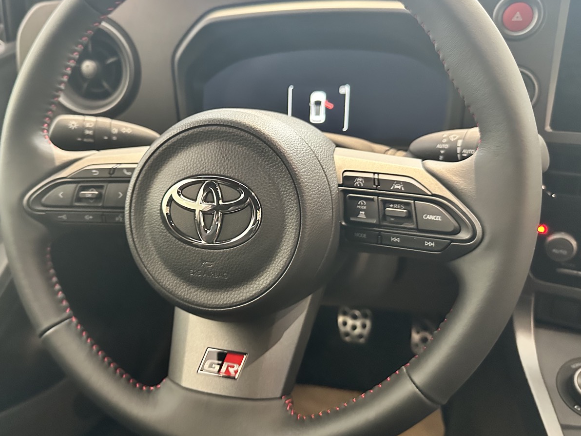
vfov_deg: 48.2
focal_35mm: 29
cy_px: 213
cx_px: 253
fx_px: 487
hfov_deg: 61.4
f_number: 1.78
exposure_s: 1/50
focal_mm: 6.86
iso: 800
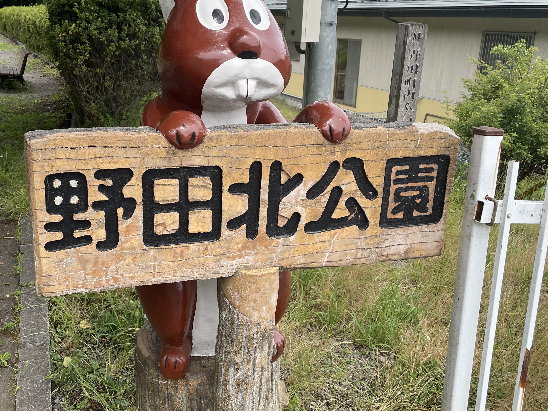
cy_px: 224
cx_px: 226
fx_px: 602
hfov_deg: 48.7
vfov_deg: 37.7
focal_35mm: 38
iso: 32
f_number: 1.6
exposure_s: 1/1103
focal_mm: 4.2
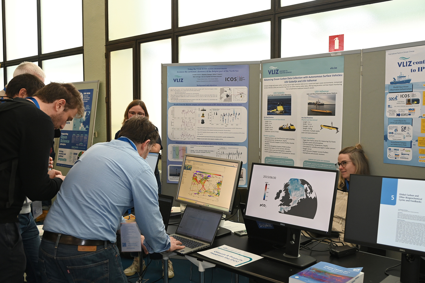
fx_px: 425
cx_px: 212
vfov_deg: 36.8
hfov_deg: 53.2
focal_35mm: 36
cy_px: 142
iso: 1600
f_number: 5.6
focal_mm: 36
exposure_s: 1/160
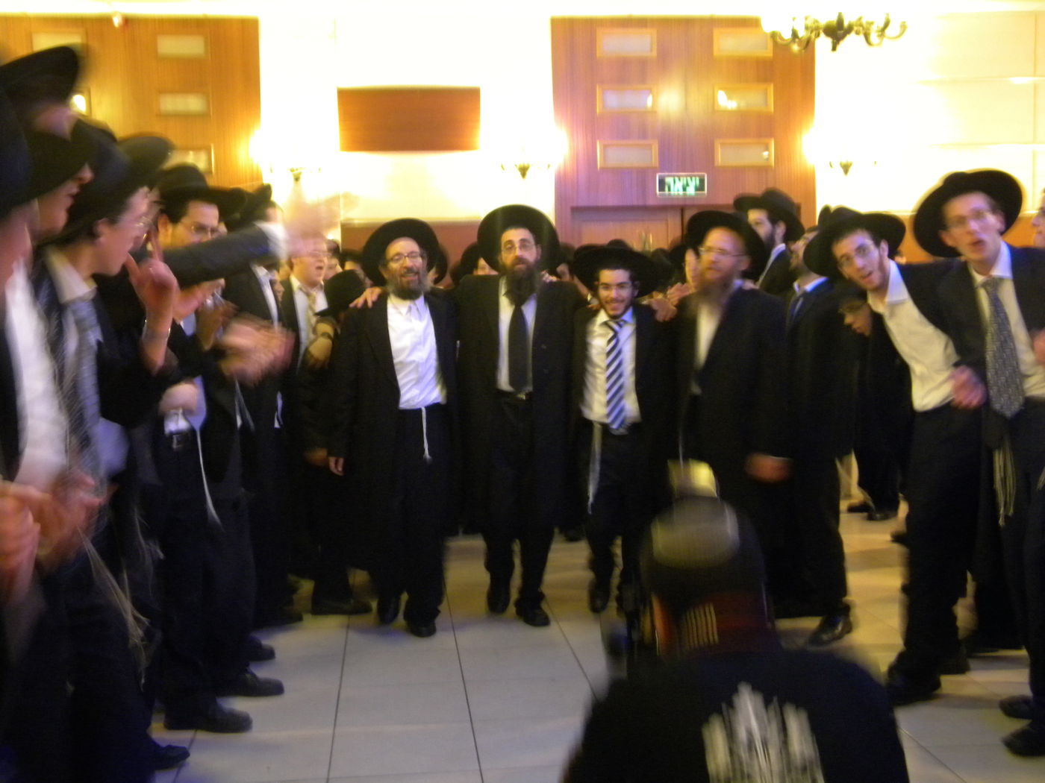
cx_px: 522
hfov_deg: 45.8
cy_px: 392
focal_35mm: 41
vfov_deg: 35.1
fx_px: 1238
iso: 400
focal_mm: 7.3
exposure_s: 1/8.2
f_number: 3.8
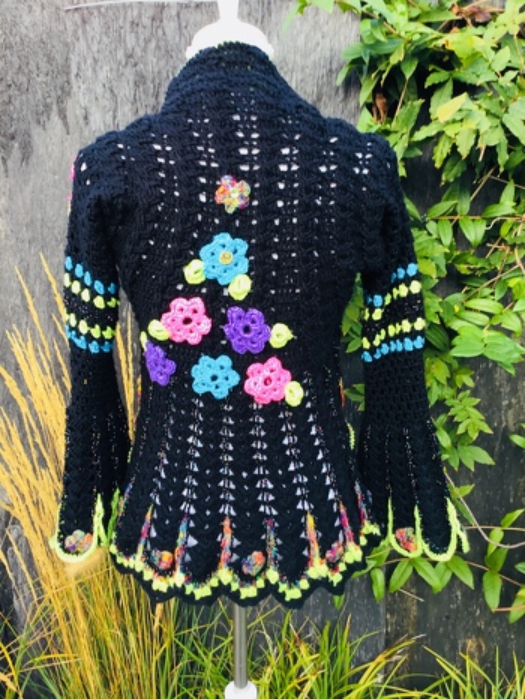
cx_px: 262
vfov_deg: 58.3
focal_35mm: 31
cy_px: 350
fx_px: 626
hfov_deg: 45.5
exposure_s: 1/50
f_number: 2.4
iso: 25
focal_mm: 3.3
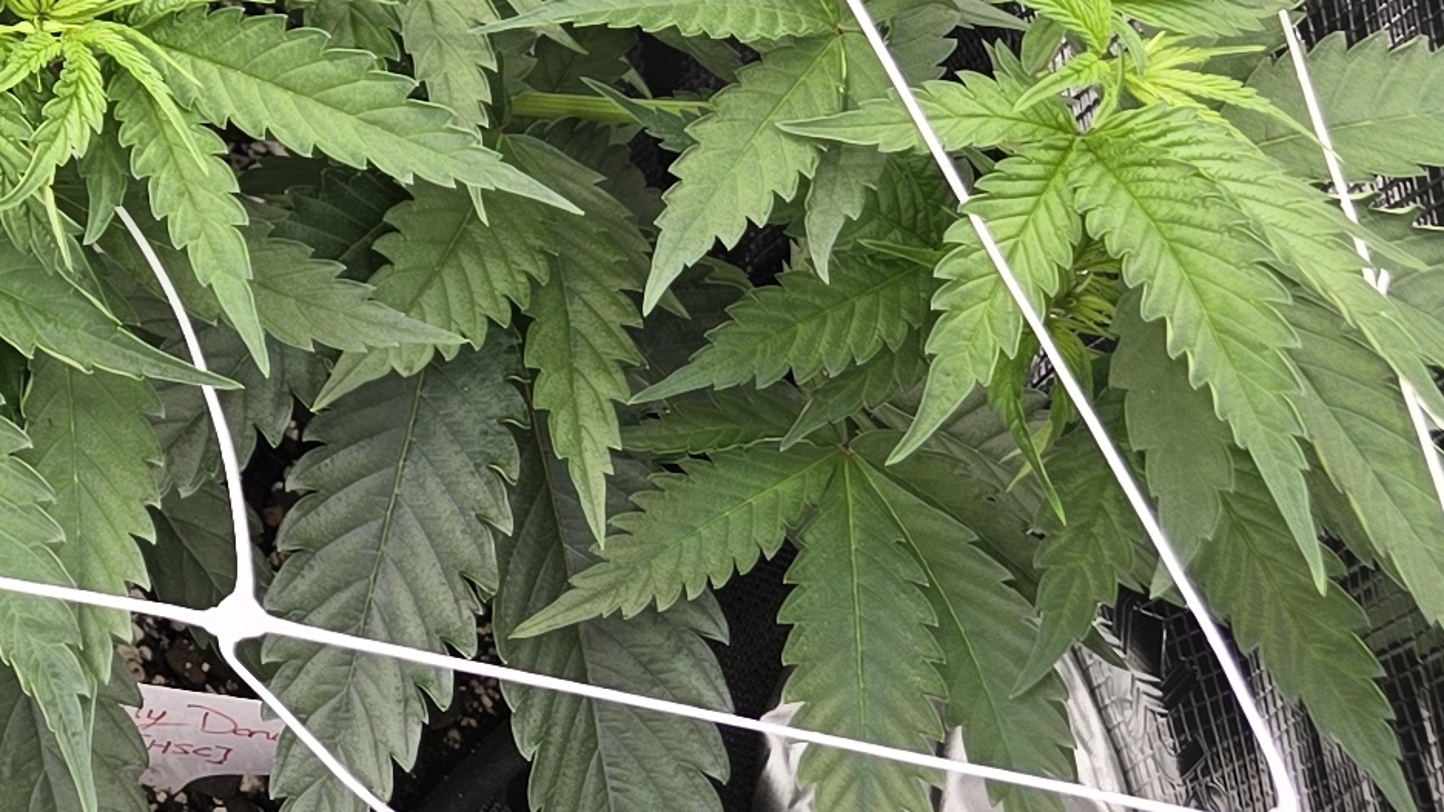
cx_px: -1167
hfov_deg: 16.6
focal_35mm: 107
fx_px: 4097
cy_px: -1111
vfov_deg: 10.0
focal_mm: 6.3
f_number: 1.7
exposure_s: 1/120
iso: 12
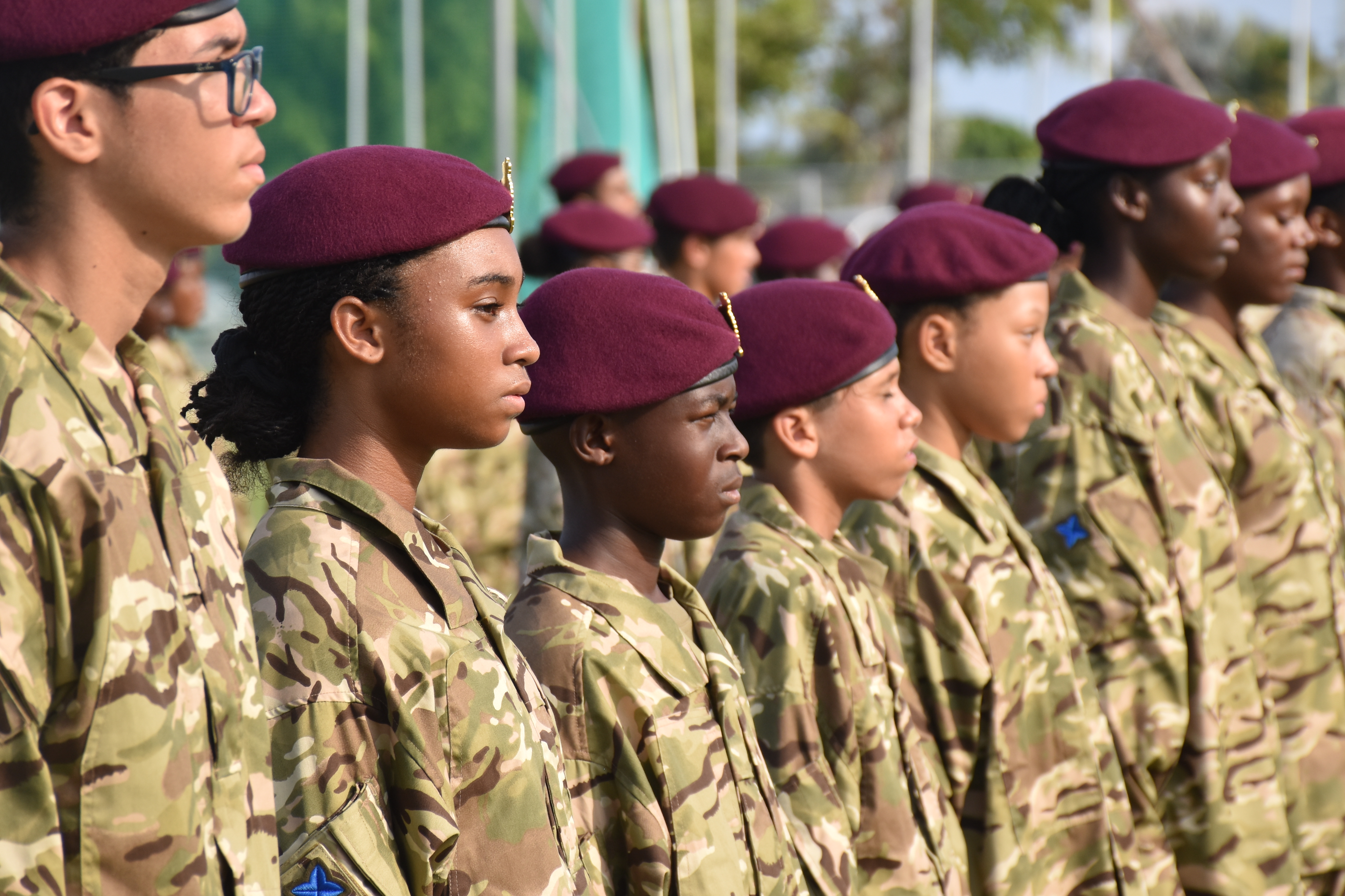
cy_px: 355
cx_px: 663
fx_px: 8069
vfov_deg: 6.4
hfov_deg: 9.5
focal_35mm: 216
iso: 200
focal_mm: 116
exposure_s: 1/640
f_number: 6.3
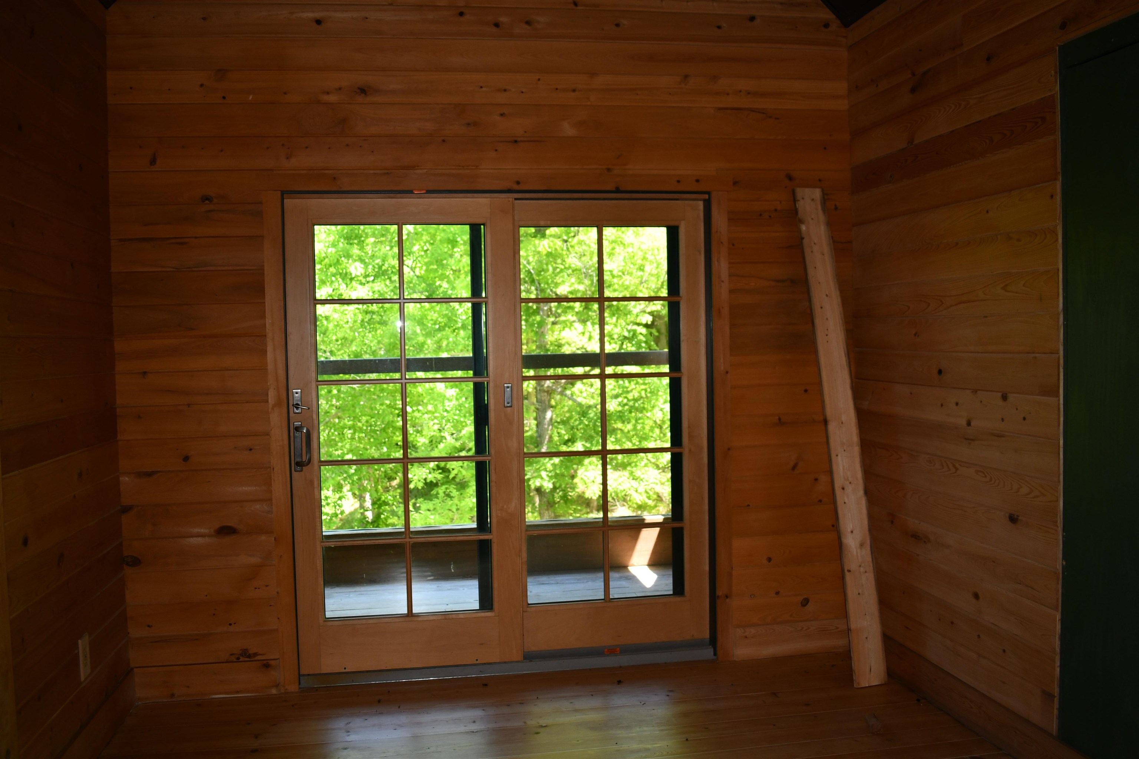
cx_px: 570
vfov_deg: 42.3
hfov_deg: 60.3
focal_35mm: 31
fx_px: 981
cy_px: 380
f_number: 3.8
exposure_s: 1/125
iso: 250
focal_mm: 21
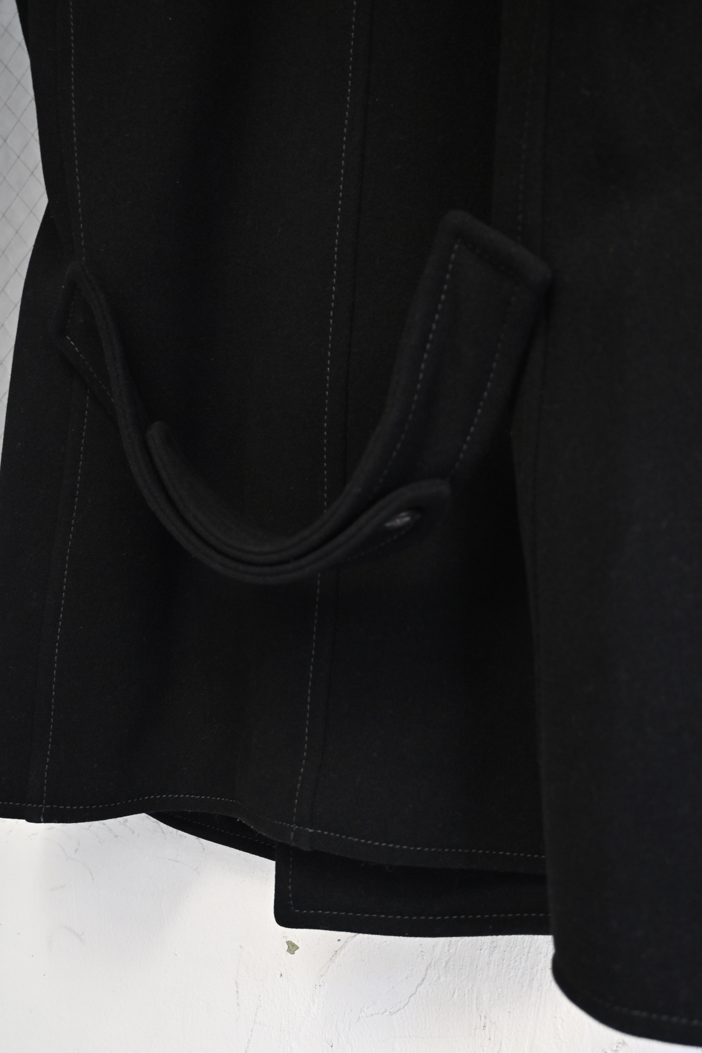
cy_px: 526
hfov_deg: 38.4
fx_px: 1009
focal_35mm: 34
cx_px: 351
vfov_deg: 55.1
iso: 800
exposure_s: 1/40
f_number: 4.2
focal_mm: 23
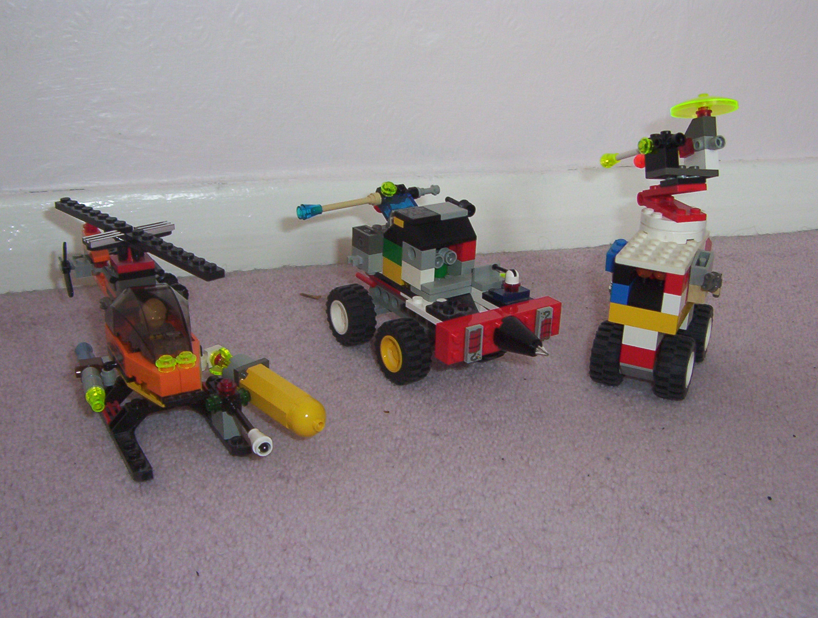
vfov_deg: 38.8
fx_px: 876
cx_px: 403
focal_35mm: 37
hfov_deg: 50.0
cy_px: 315
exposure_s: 1/30
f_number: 2.76
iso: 140
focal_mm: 5.54
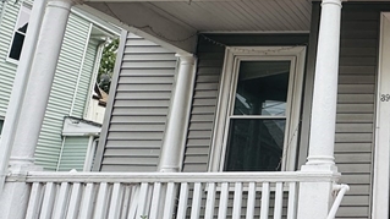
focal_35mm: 49
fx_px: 506
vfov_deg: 24.1
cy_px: 53
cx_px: 450
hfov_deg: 34.9
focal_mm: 2.22
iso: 40
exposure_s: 1/686
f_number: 2.2
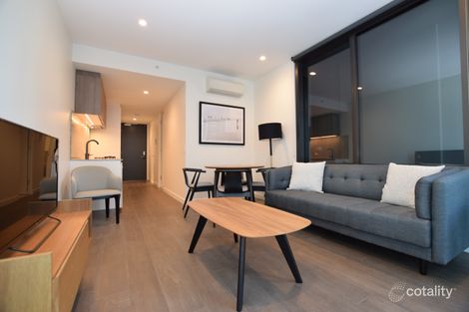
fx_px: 195
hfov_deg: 100.4
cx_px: 234
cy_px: 156
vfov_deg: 77.3
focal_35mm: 15
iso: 400
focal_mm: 10
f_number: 3.5
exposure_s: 1/50
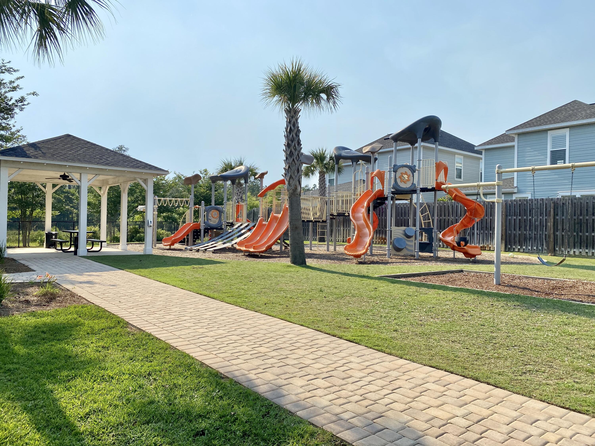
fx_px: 447
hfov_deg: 67.3
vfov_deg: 53.1
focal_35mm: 26
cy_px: 223
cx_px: 298
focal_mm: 4.25
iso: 32
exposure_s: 1/4274
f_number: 1.8
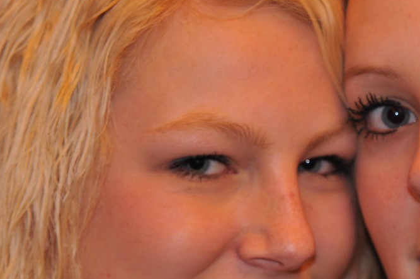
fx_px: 4477
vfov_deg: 3.6
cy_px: 105
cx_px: 437
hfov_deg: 5.4
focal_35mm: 384
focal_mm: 105
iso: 400
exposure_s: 1/80
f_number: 2.8
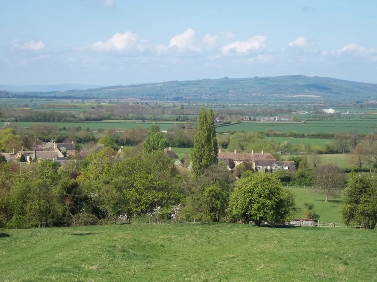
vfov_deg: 16.6
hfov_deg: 22.0
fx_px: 969
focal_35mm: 89
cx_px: 188
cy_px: 141
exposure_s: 1/400
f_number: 4.18
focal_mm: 15.99
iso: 64
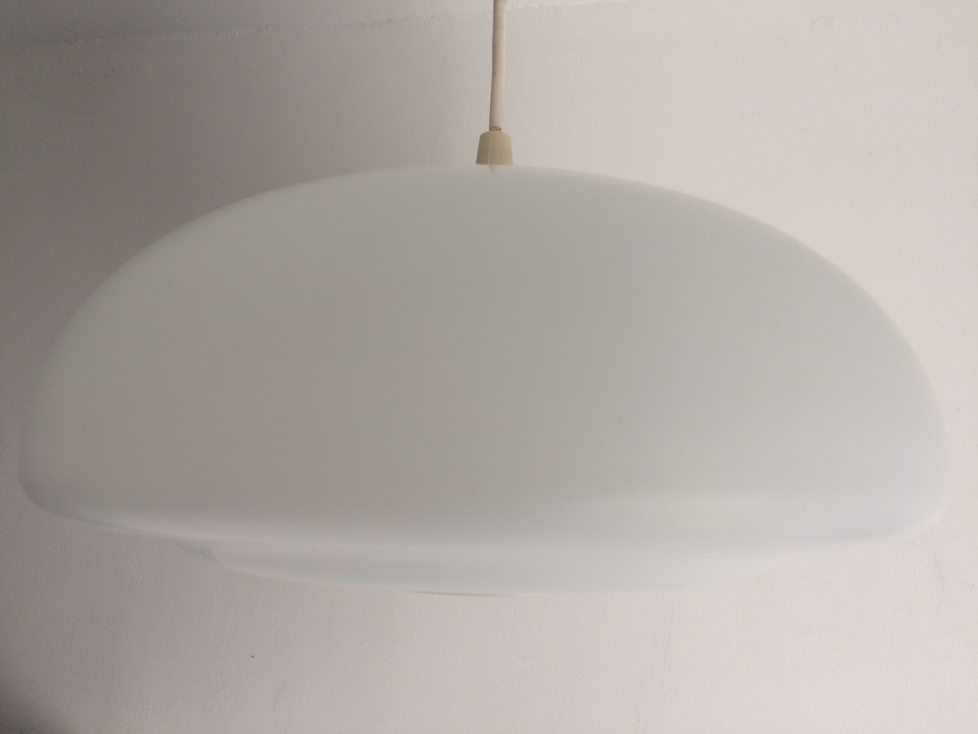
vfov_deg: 48.2
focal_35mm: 29
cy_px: 367
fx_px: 819
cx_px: 489
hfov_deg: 61.7
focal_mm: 4.15
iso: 32
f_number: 2.2
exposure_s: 1/101
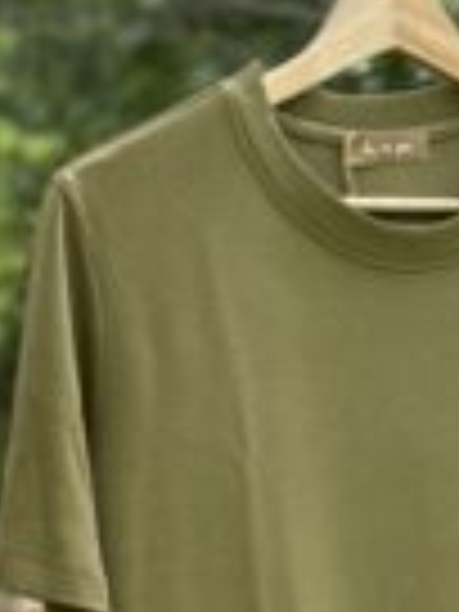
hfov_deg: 7.4
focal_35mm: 198
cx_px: -86
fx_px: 3501
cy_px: 360
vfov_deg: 10.0
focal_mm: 6.76
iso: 64
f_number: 1.78
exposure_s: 1/747
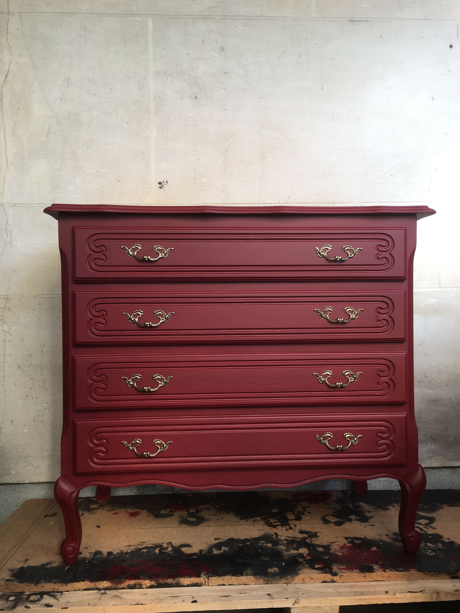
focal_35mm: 29
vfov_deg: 61.7
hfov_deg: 48.2
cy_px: 306
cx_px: 230
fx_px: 514
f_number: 2.2
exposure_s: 1/100
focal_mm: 4.15
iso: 25
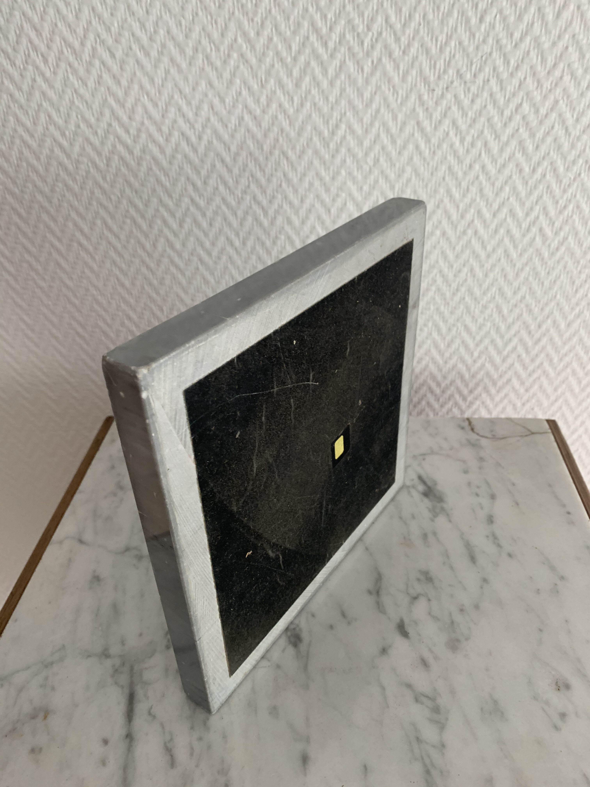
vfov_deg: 67.3
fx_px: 591
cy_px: 394
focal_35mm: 26
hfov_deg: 53.1
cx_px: 295
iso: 125
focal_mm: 4.25
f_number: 1.8
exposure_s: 1/60
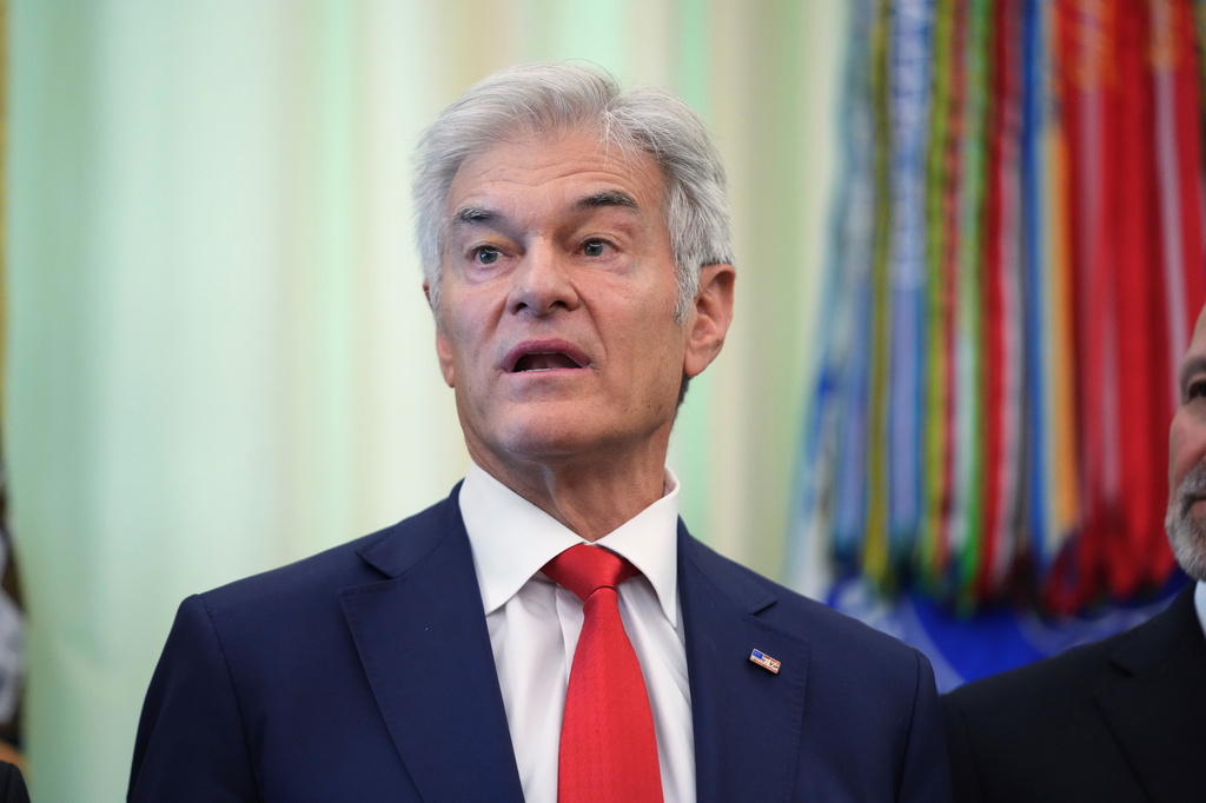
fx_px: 6329
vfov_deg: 7.3
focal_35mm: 189
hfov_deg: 10.9
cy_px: 402
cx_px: 603
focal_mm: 189
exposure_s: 1/400
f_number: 2.8
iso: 5000
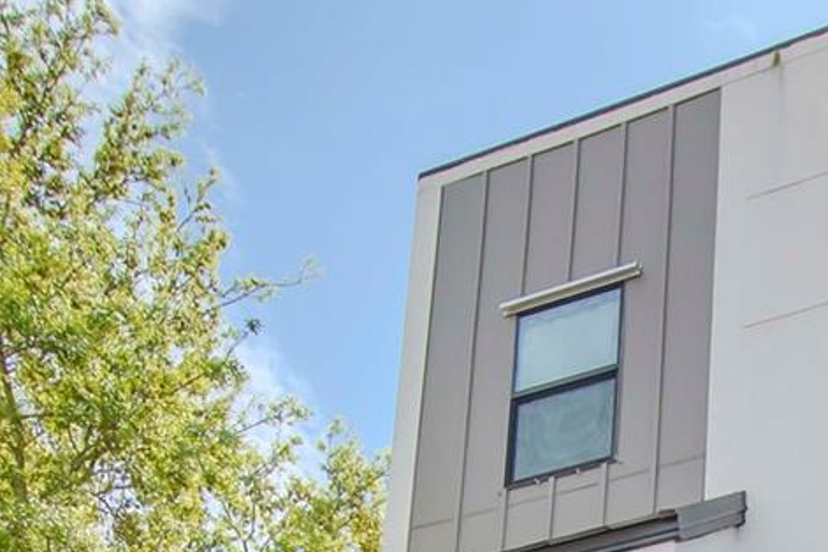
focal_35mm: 51
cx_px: 647
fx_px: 1173
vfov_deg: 22.1
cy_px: 823
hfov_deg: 37.7
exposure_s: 1/1600
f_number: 7.1
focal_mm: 10
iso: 640
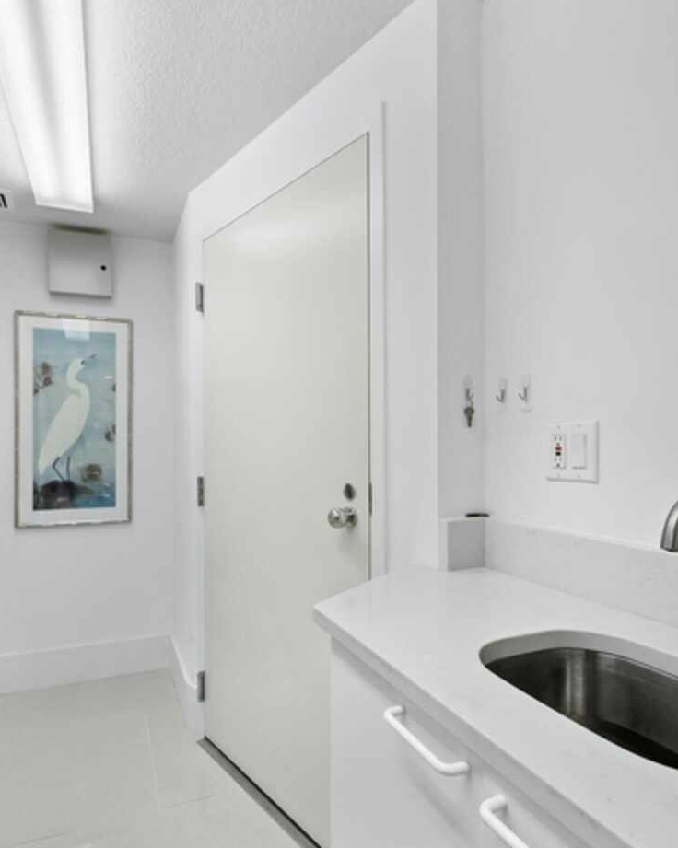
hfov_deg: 70.5
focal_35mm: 19
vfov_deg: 83.3
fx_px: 477
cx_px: 291
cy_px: 441
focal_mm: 7
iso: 400
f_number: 11
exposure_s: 1/8
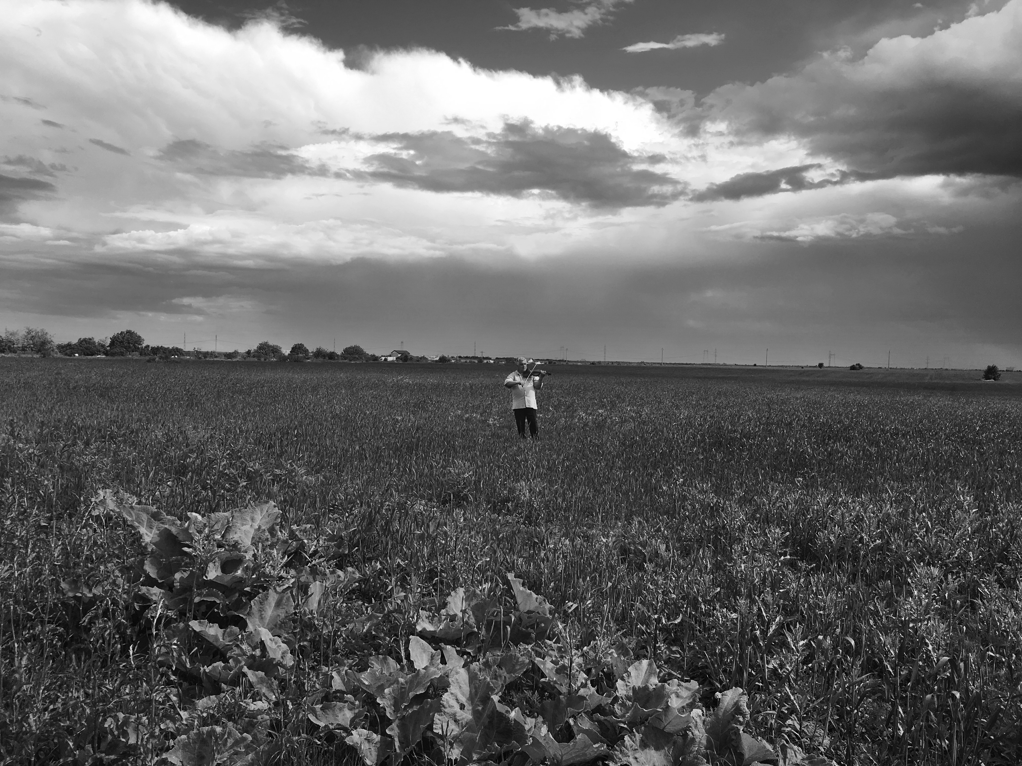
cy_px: 383
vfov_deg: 48.2
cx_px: 511
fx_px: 856
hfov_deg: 61.7
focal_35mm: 29
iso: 25
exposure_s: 1/1326
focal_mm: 4.15
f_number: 2.2
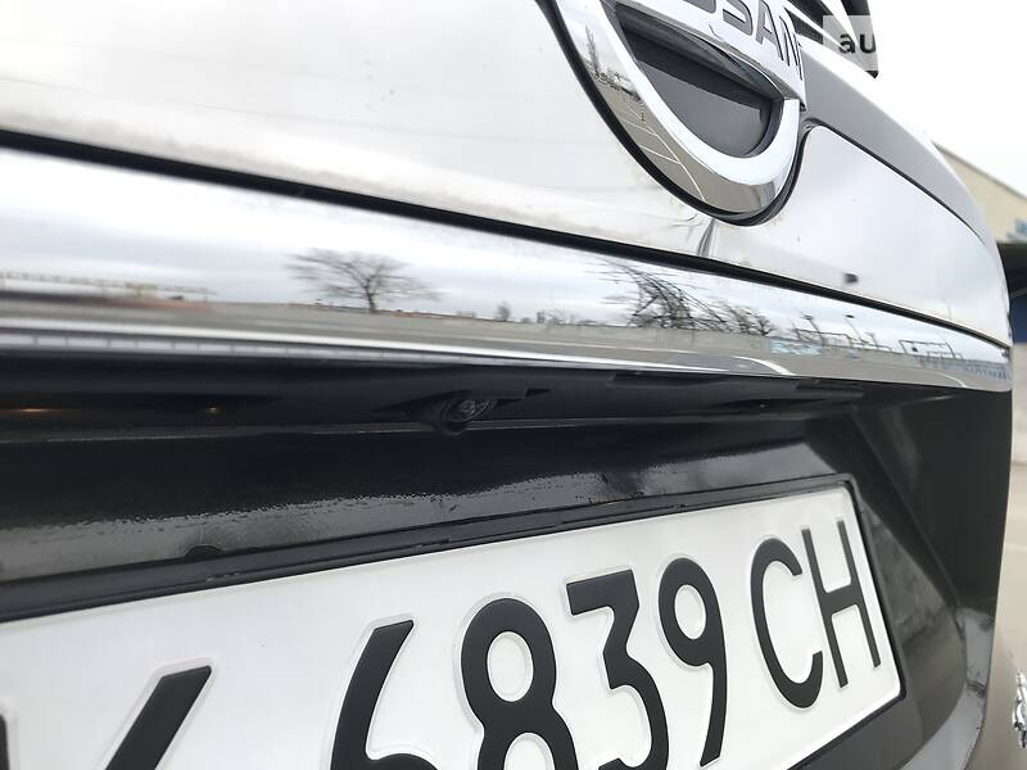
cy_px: 385
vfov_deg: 49.7
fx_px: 831
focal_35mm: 28
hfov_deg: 63.4
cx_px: 514
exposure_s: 1/469
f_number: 1.8
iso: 20
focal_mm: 4
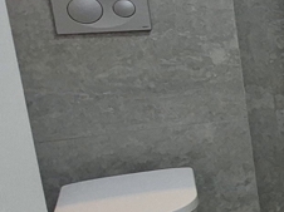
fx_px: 680
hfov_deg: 14.5
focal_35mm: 83
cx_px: 696
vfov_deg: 17.7
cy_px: 99
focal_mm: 1.74
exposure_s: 1/50
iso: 125
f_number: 2.2
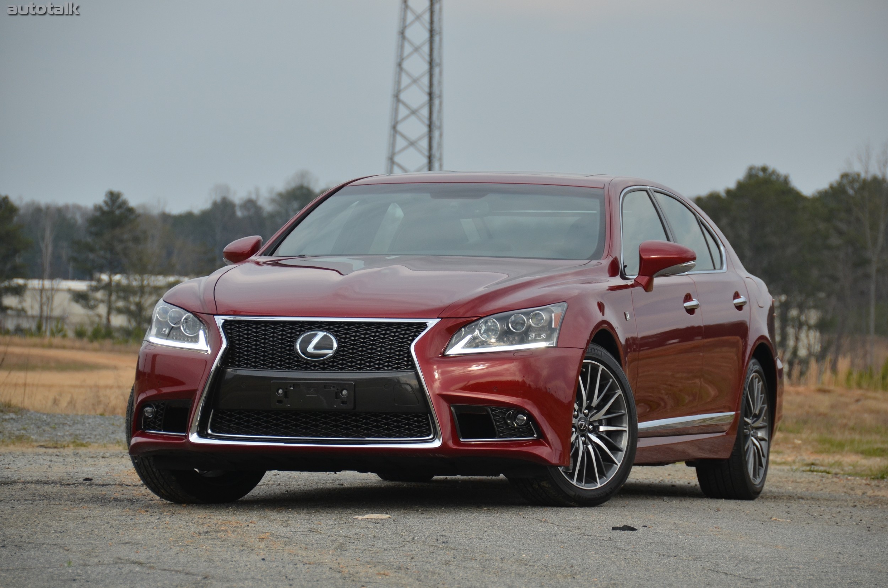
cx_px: 444
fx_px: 4136
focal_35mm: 168
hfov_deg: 12.3
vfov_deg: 8.1
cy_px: 294
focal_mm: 112
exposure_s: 1/1250
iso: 400
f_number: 5.3
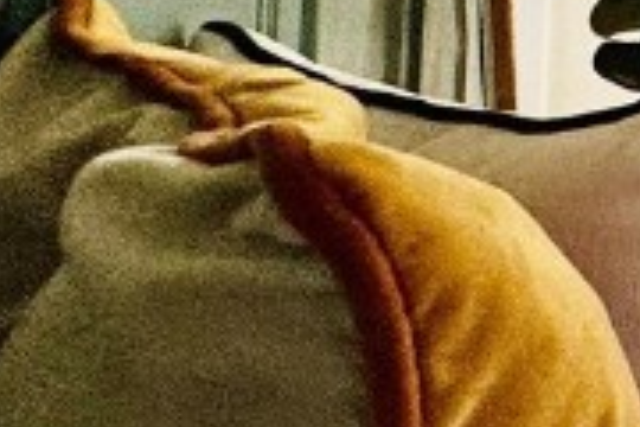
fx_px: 1475
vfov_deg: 15.9
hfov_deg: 12.5
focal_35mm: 83
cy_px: -57
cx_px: 1803
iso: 100
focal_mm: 2.22
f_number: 2.2
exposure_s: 1/99
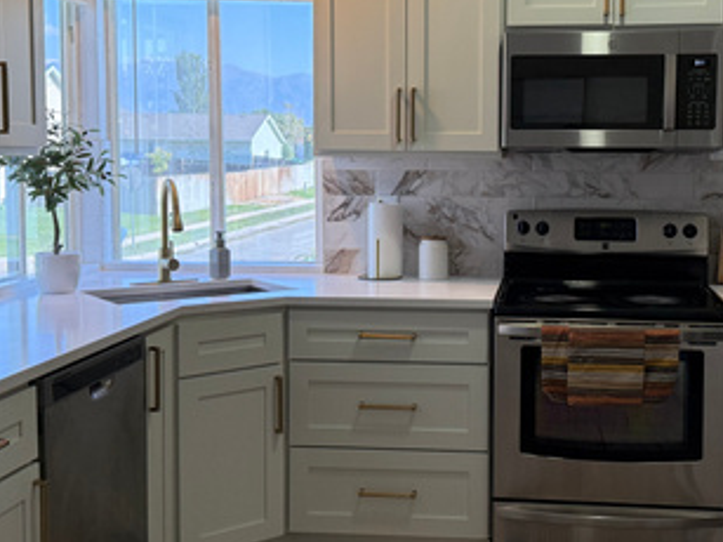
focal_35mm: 50
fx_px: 1044
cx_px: 469
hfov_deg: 37.9
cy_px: 229
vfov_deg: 29.0
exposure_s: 1/240
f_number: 1.78
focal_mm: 6.76
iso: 200
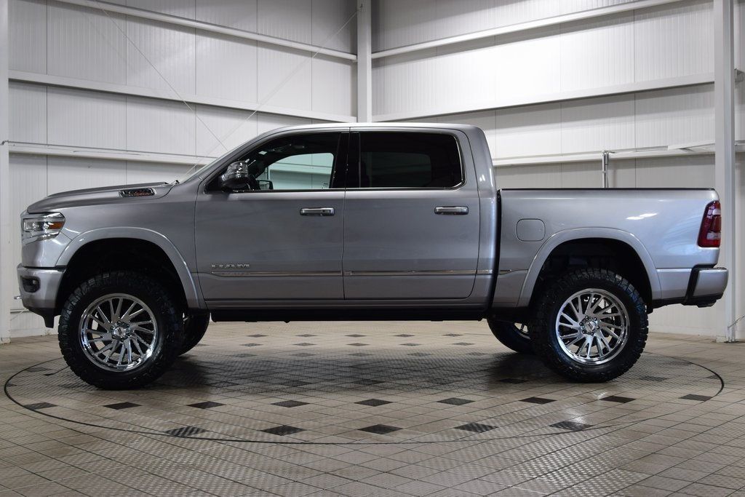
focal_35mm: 42
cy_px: 248
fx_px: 869
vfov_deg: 31.9
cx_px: 372
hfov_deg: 46.4
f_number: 6.3
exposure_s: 1/20
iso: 400
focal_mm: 28
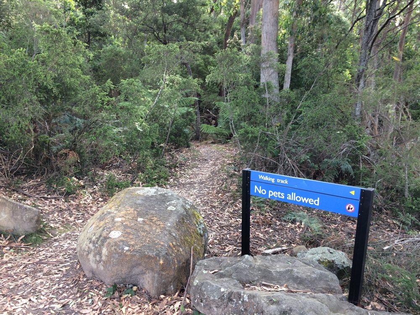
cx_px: 210
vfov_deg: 48.2
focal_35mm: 29
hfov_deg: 61.7
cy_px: 158
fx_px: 352
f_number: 2.2
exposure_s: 1/50
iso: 40
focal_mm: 4.15
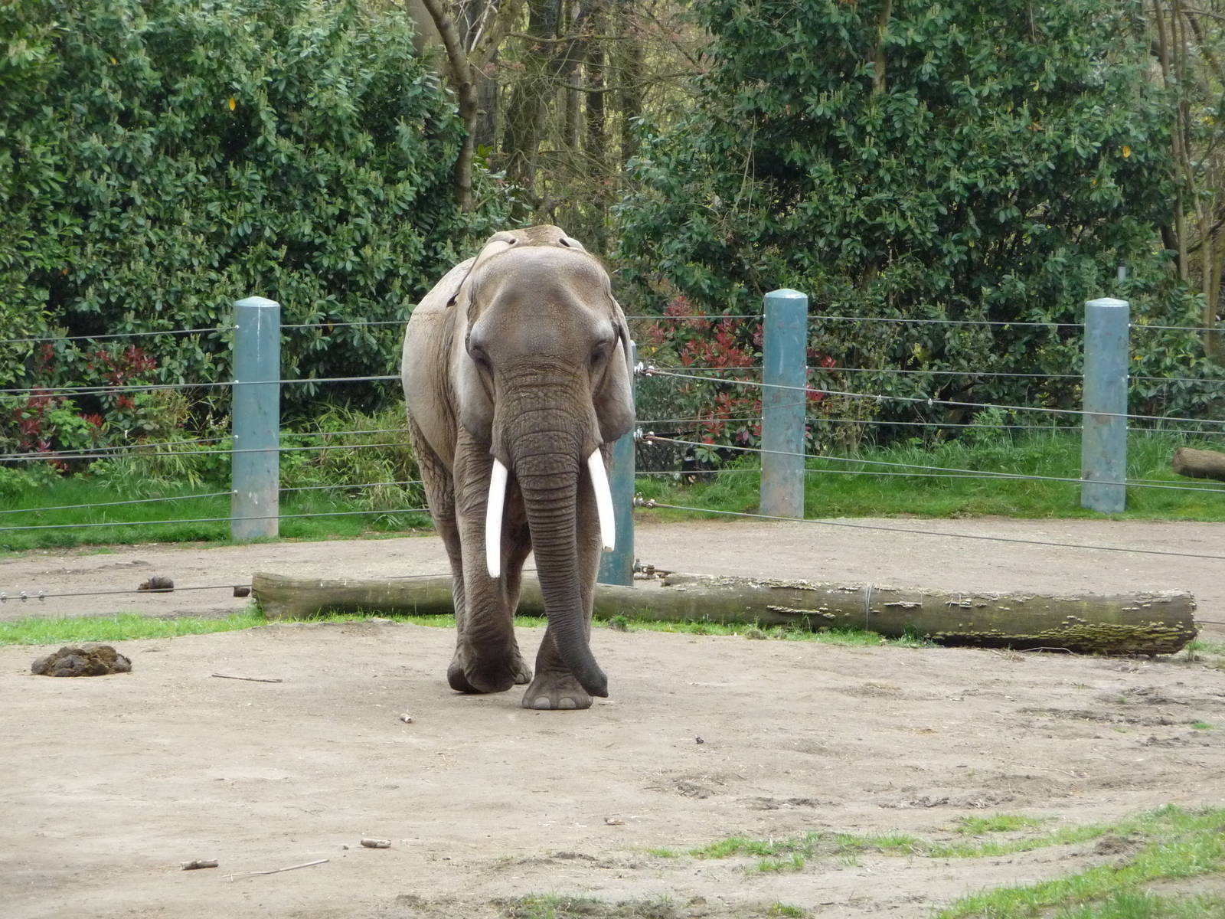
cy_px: 460
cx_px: 612
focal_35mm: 170
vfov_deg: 8.7
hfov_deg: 11.6
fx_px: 6016
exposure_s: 1/200
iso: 400
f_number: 4.8
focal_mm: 29.1
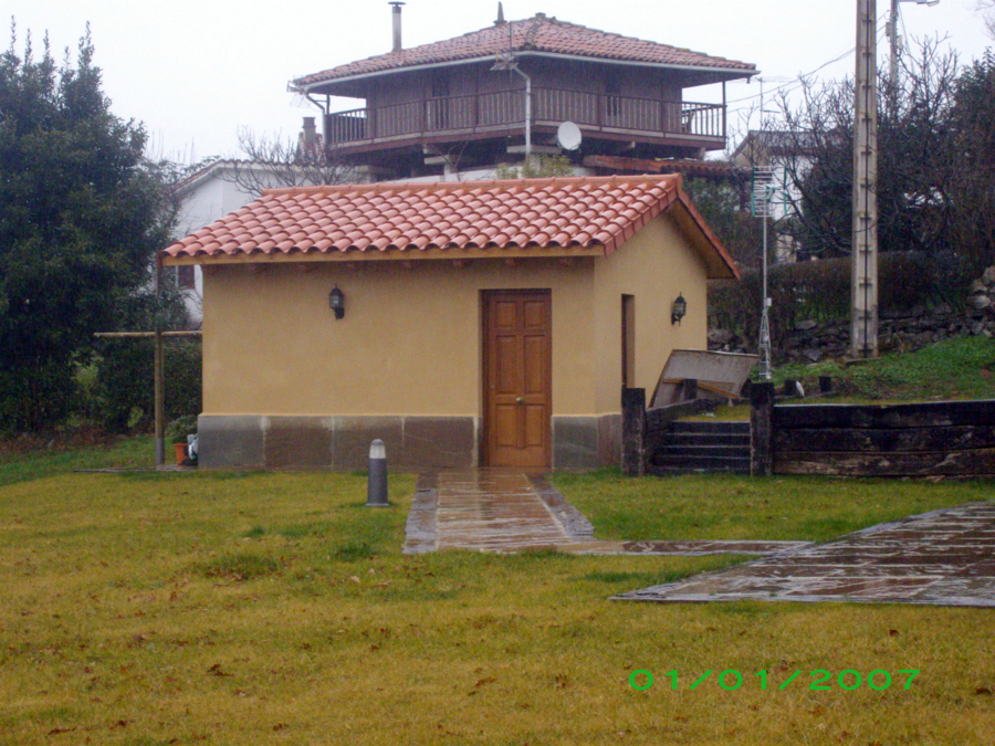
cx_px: 498
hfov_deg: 22.5
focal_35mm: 87
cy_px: 373
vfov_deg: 17.0
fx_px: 2501
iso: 320
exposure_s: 1/160
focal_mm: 14
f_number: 4.3
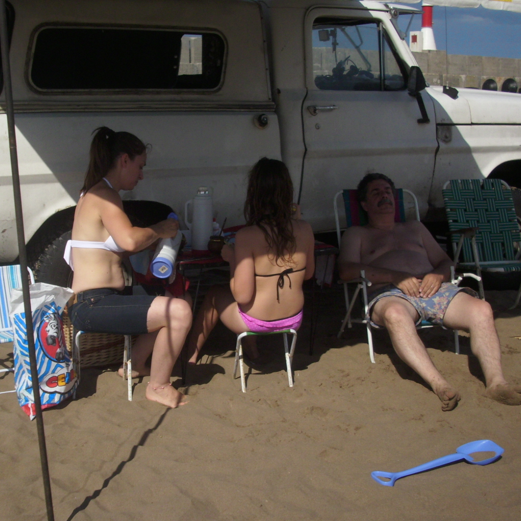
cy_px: 257
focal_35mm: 43
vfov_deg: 39.2
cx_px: 210
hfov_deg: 39.0
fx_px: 732
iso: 50
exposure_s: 1/770
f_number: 5.6
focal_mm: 6.2
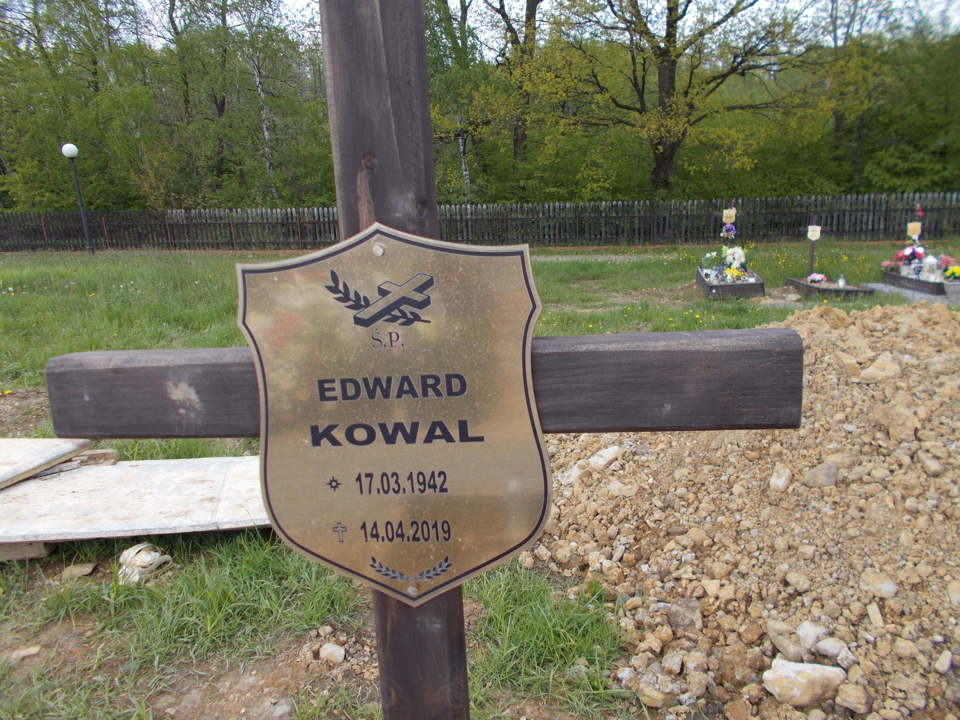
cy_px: 360
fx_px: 721
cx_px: 480
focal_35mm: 26
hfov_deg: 67.3
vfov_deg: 53.1
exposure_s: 1/400
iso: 80
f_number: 3.2
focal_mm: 4.6
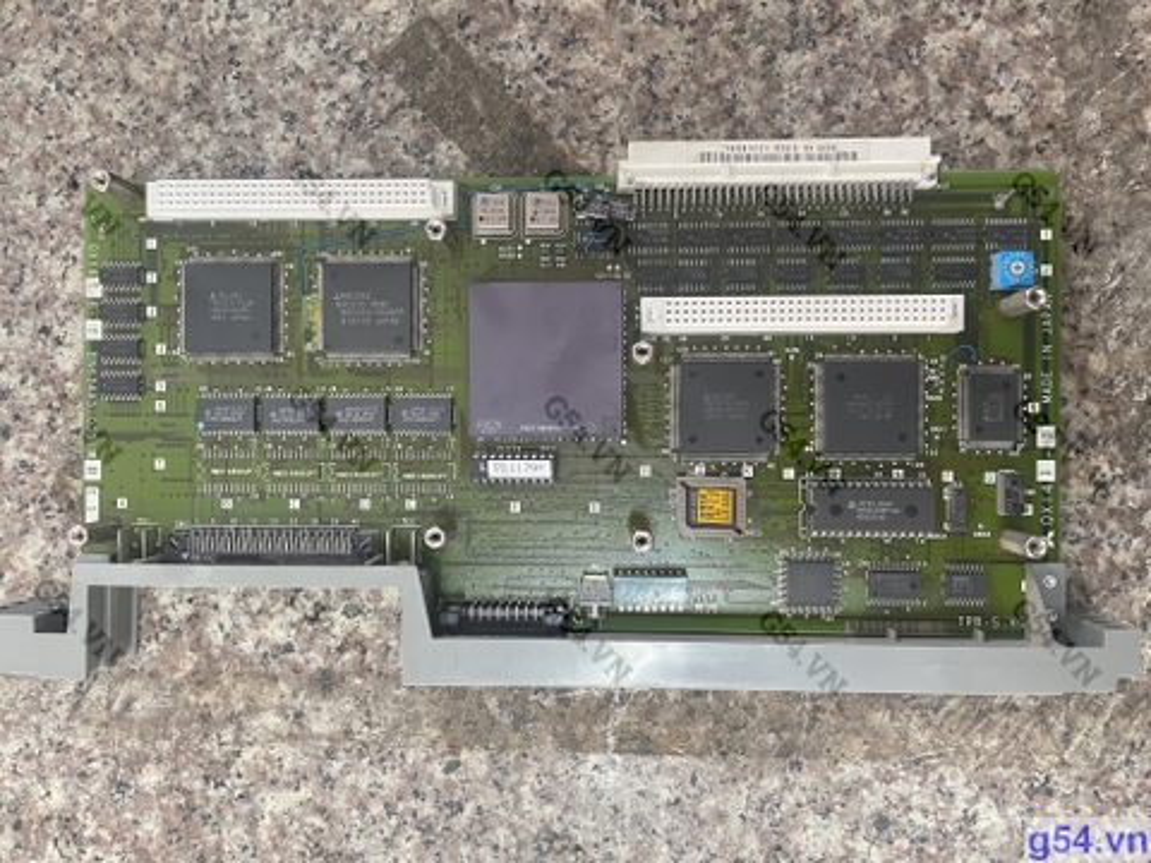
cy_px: 432
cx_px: 576
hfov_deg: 67.3
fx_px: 865
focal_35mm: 26
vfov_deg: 53.1
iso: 320
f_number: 1.6
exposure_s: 1/50
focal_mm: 4.2
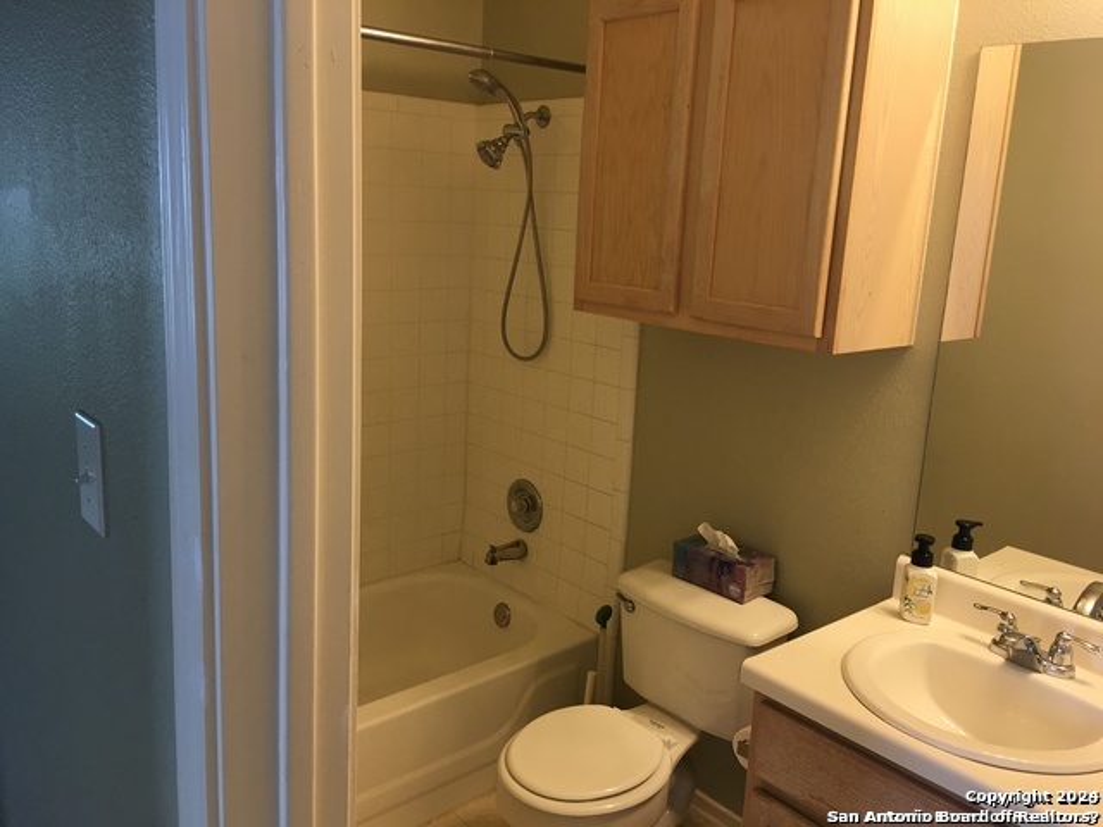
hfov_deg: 61.7
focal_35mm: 29
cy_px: 414
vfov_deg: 48.2
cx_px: 552
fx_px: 924
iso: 25
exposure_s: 1/15
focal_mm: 4.15
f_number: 2.2
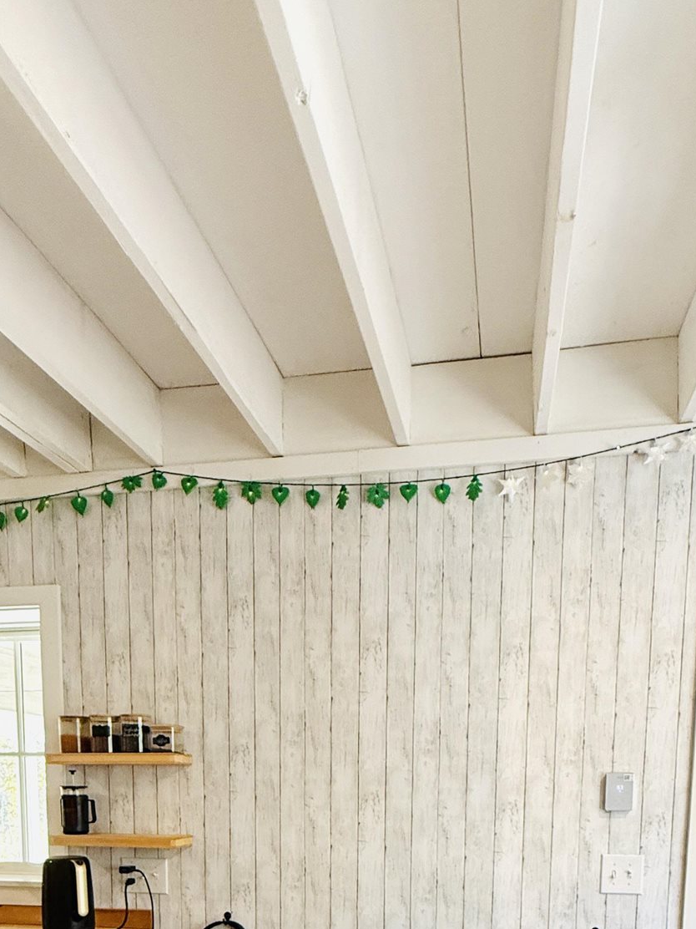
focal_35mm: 29
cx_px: 359
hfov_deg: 48.2
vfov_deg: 51.5
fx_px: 777
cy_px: 894
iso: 320
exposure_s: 1/120
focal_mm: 2.22
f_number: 2.2
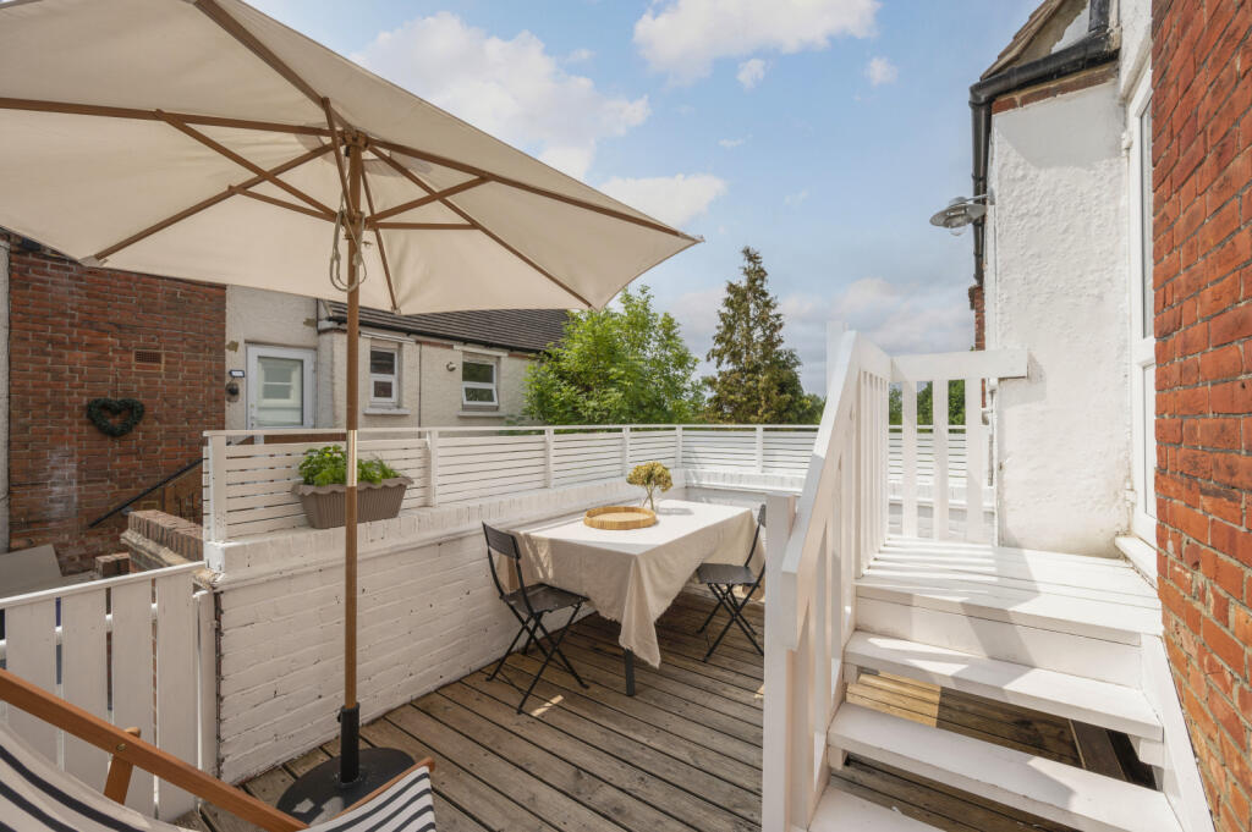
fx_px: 486
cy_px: 416
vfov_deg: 81.1
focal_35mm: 14
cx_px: 626
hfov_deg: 104.3
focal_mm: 14
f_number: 8
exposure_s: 1/640
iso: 200
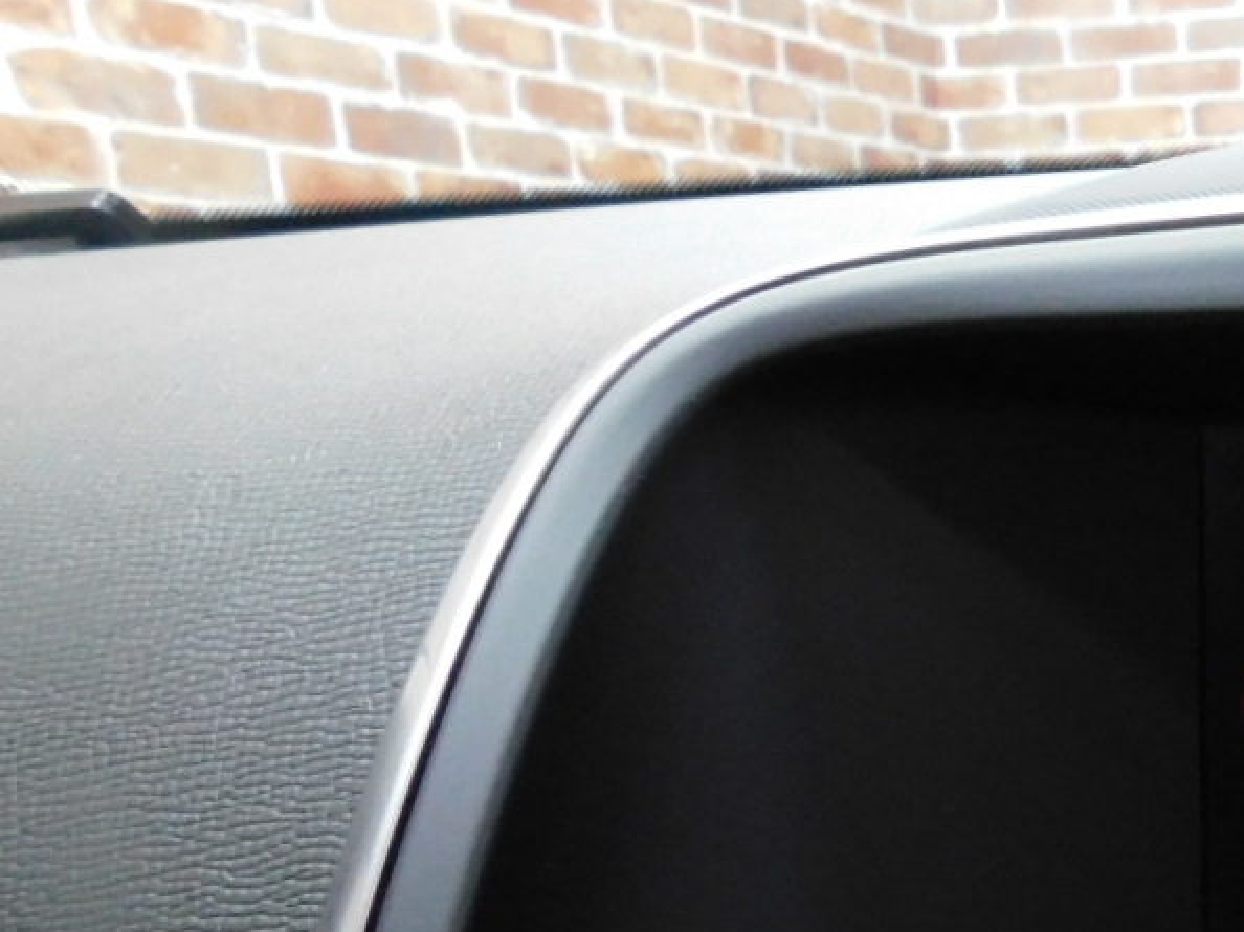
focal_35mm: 62
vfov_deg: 22.3
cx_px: 1541
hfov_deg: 27.1
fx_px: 2227
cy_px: 1028
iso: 400
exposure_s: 1/15
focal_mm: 4
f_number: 3
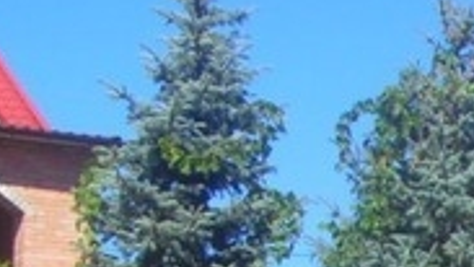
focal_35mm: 186
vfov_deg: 6.3
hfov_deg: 11.0
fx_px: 2338
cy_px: 578
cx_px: 798
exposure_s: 1/250
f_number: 6.2
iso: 80
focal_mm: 6.6
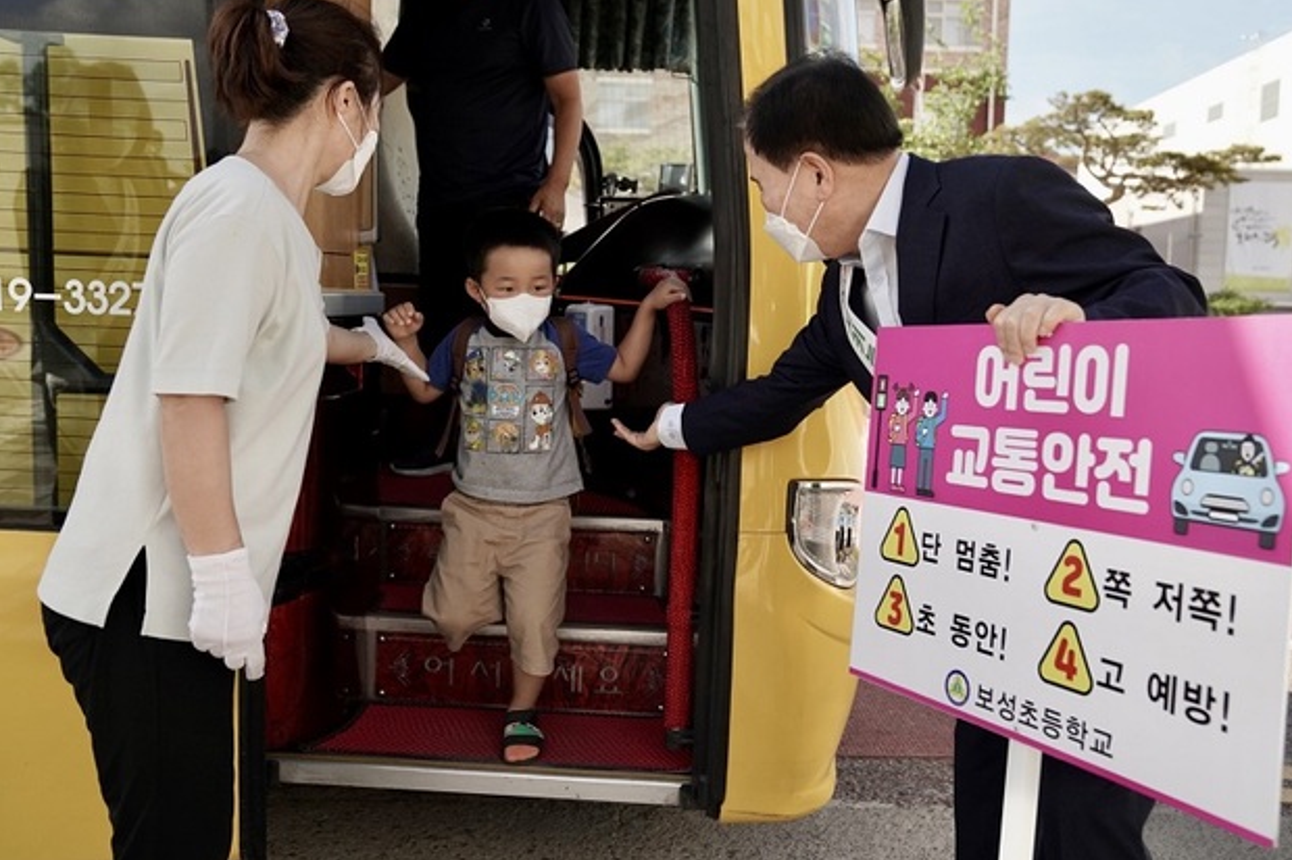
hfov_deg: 58.7
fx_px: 1148
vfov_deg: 41.1
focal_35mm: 32
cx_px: 663
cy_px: 424
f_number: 4
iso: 1250
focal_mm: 31
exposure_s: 1/4000
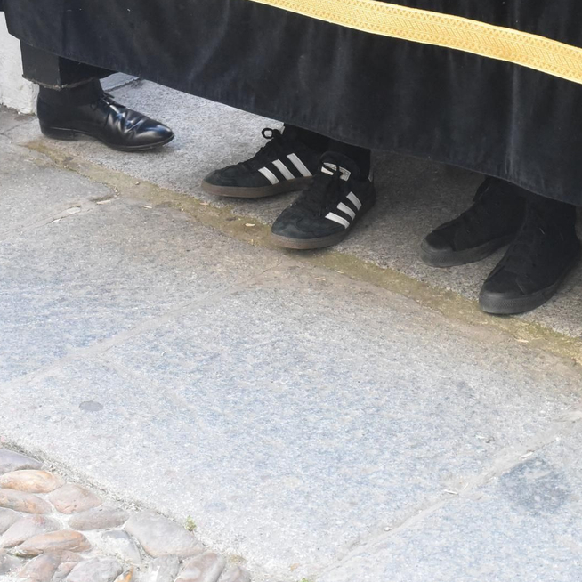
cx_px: 582
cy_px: 320
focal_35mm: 104
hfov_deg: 16.4
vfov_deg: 16.7
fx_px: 1978
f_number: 8
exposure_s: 1/250
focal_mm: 50
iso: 5600
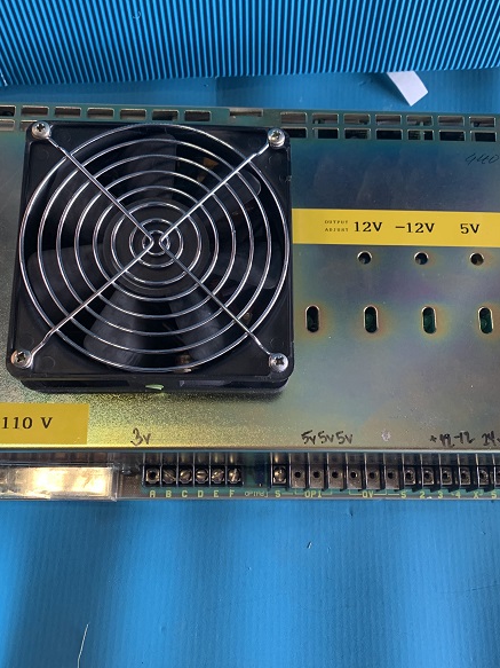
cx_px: 252
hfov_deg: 39.6
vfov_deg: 51.3
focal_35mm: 36
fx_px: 694
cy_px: 351
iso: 125
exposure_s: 1/60
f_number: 1.8
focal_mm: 4.25
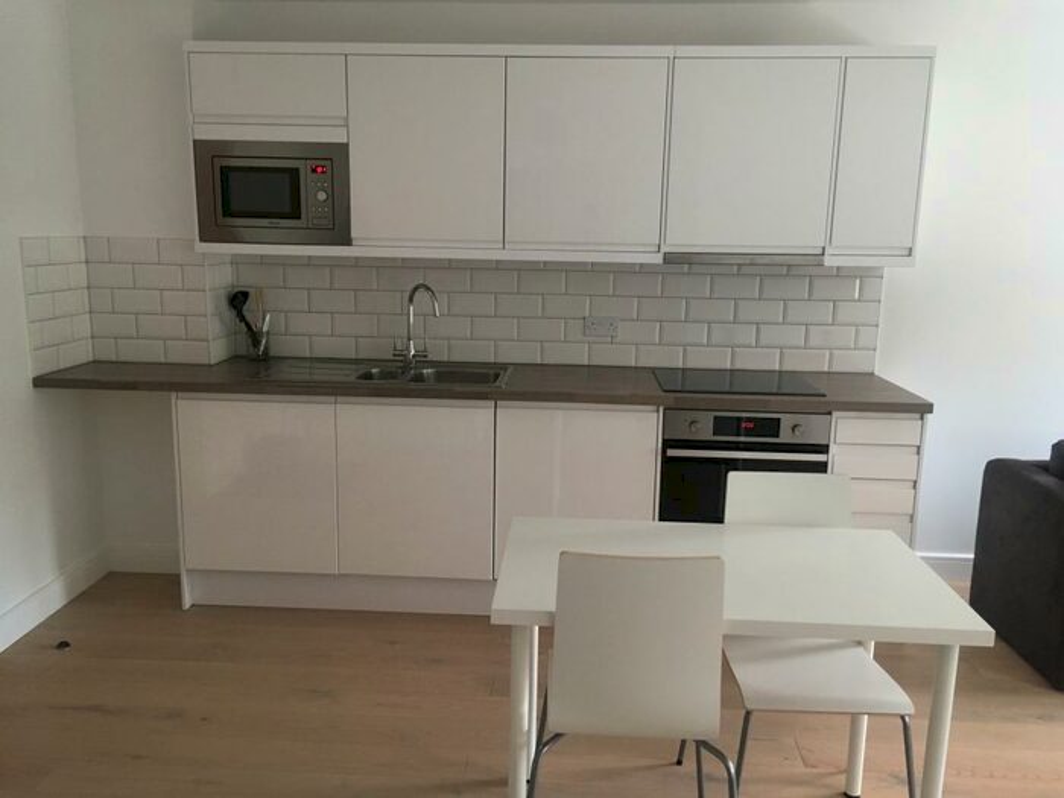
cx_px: 532
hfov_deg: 61.7
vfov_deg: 48.2
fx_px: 891
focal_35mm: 29
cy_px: 399
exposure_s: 1/33
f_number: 2.2
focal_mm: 4.15
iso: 160
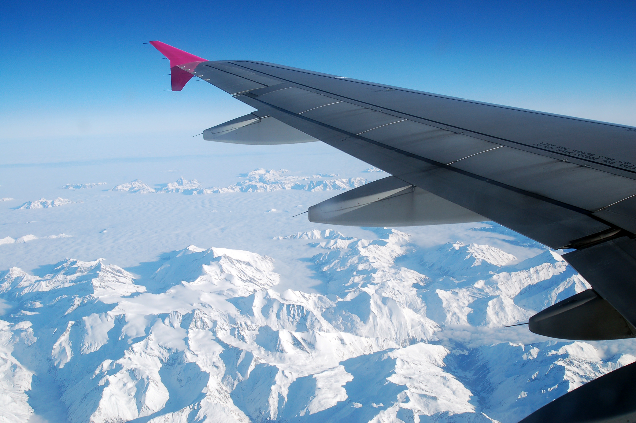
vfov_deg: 31.8
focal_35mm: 42
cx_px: 318
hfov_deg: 46.4
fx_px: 741
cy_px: 212
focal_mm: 28
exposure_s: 1/320
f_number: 10
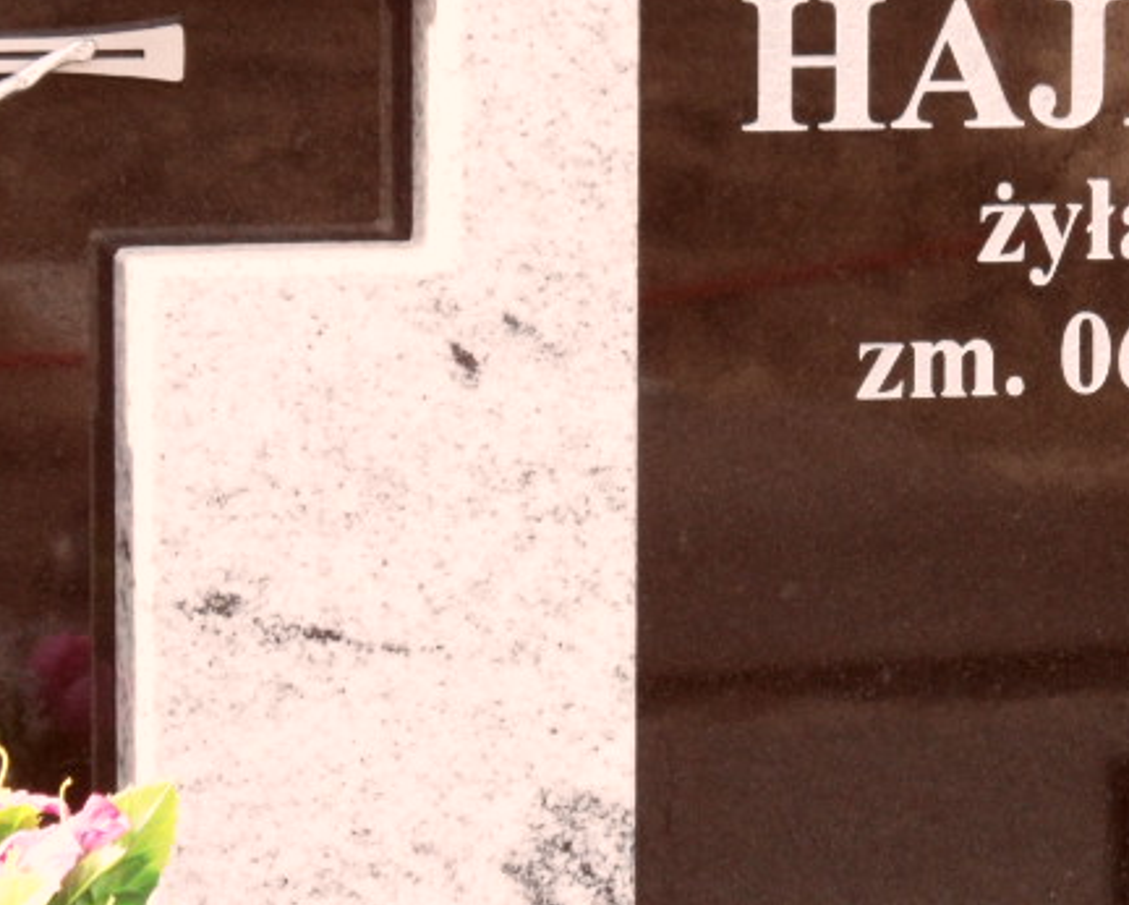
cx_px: 896
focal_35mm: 185
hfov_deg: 10.4
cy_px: 343
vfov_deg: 8.4
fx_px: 6184
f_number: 4.2
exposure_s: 1/125
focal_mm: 13.2
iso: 100
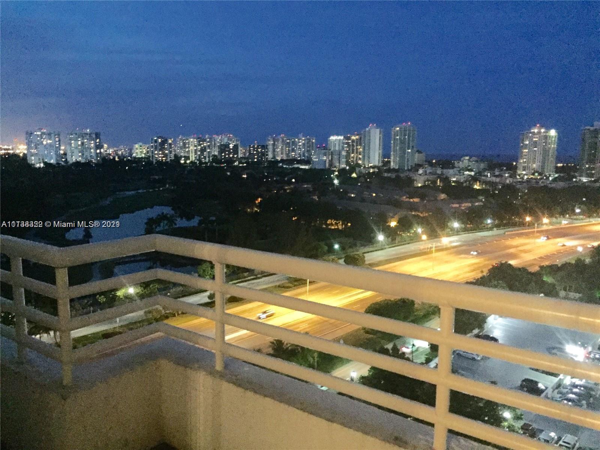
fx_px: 503
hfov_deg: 61.7
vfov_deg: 48.2
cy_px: 225
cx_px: 300
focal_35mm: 29
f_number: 2.2
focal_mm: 4.15
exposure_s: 1/15
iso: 2000
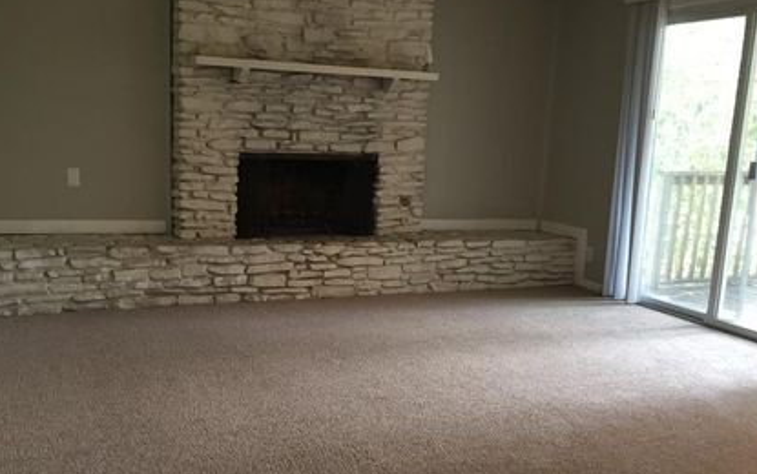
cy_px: 262
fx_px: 764
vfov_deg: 34.5
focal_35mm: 37
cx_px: 358
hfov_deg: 52.7
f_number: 2.2
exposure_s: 1/30
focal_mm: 4.15
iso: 125
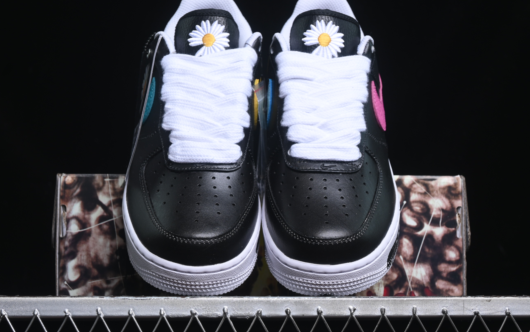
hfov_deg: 25.2
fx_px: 1184
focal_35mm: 82
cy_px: 178
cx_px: 259
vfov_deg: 15.9
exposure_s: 1/60
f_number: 6.3
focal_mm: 50
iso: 160
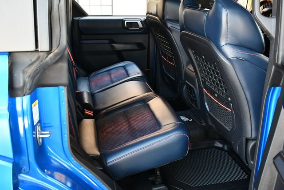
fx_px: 284
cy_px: 95
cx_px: 142
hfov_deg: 53.1
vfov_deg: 36.9
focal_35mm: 36
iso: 900
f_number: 3.5
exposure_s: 1/125
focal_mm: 18
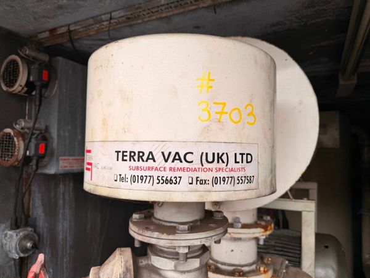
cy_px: 139
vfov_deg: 56.8
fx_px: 257
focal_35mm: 24
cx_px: 185
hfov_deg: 71.6
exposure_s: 1/121
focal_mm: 6.76
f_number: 1.78
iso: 80
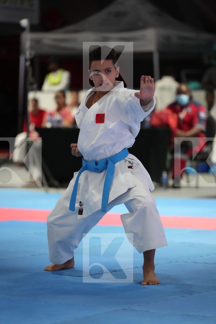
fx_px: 1368
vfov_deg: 13.5
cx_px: 108
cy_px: 162
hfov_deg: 9.0
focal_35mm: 152
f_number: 2.8
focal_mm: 152
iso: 8000
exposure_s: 1/500
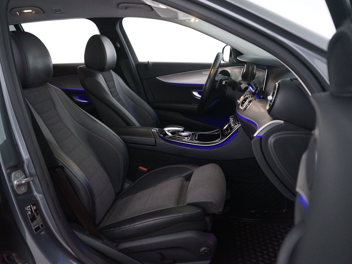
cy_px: 131
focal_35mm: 32
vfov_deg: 44.2
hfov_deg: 56.8
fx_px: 325
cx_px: 173
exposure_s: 1/15
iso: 4000
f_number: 3.5
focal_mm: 29
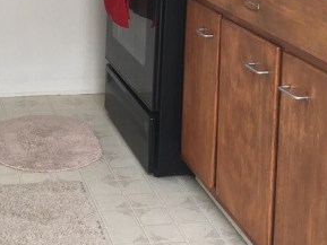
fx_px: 728
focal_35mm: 77
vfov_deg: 18.7
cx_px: 87
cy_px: 1
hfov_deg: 25.1
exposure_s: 1/60
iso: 25
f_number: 2.2
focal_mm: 4.15
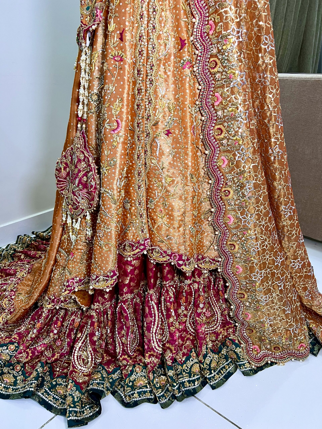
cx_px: 161
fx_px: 322
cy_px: 214
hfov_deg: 53.1
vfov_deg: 67.3
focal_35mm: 26
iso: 64
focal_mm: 5.7
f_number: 1.5
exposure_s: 1/50
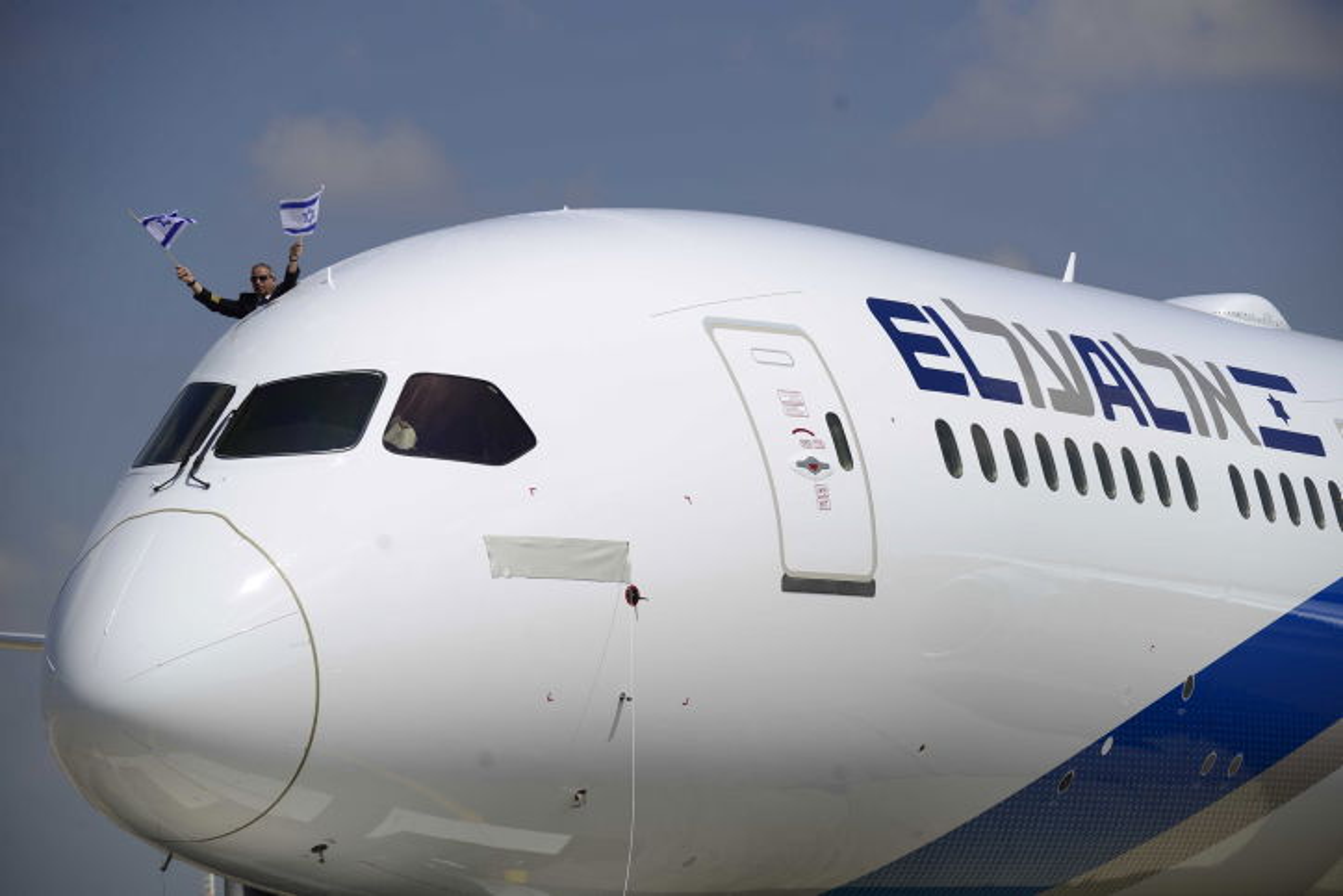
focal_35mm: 155
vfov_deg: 8.9
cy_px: 448
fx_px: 5783
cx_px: 672
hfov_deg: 13.2
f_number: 5.6
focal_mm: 155
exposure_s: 1/800
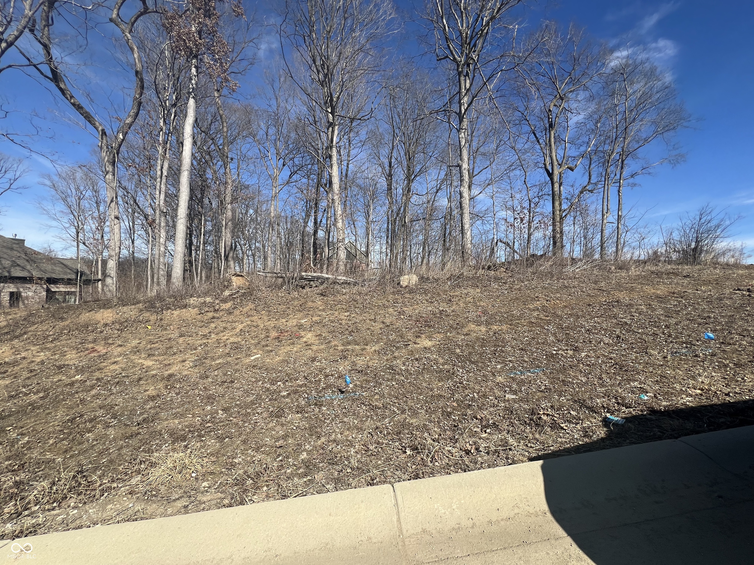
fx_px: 283
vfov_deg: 89.9
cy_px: 282
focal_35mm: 13
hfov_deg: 106.2
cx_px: 377
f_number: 1.8
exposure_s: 1/1488
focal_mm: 1.57
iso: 32
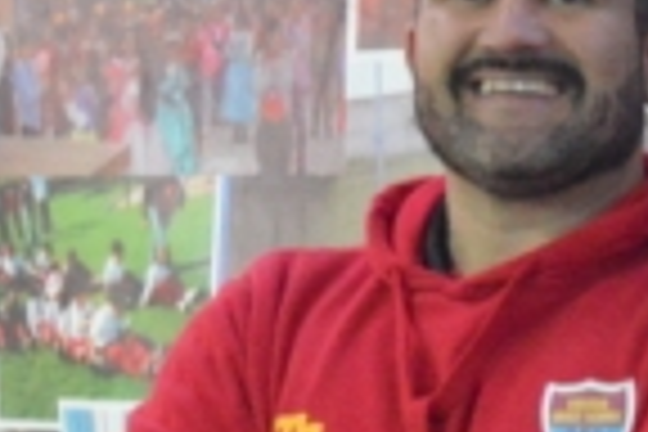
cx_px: 1786
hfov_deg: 5.1
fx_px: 6929
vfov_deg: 3.6
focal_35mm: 385
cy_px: 448
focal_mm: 36
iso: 3200
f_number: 5
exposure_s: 1/250
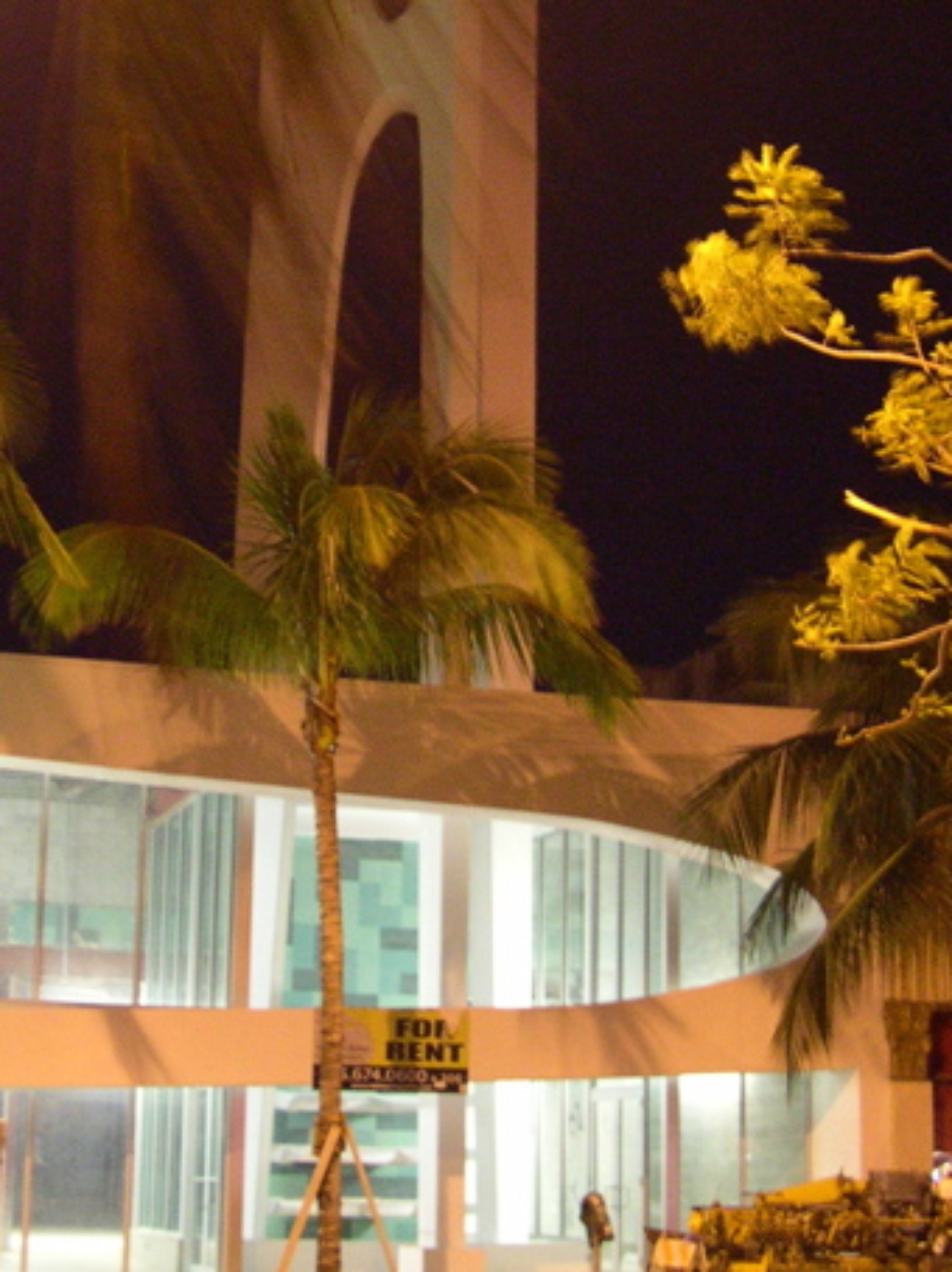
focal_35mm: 67
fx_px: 2459
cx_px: 392
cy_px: 490
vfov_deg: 28.9
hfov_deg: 21.9
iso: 400
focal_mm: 8
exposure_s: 1/4.1
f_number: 2.8
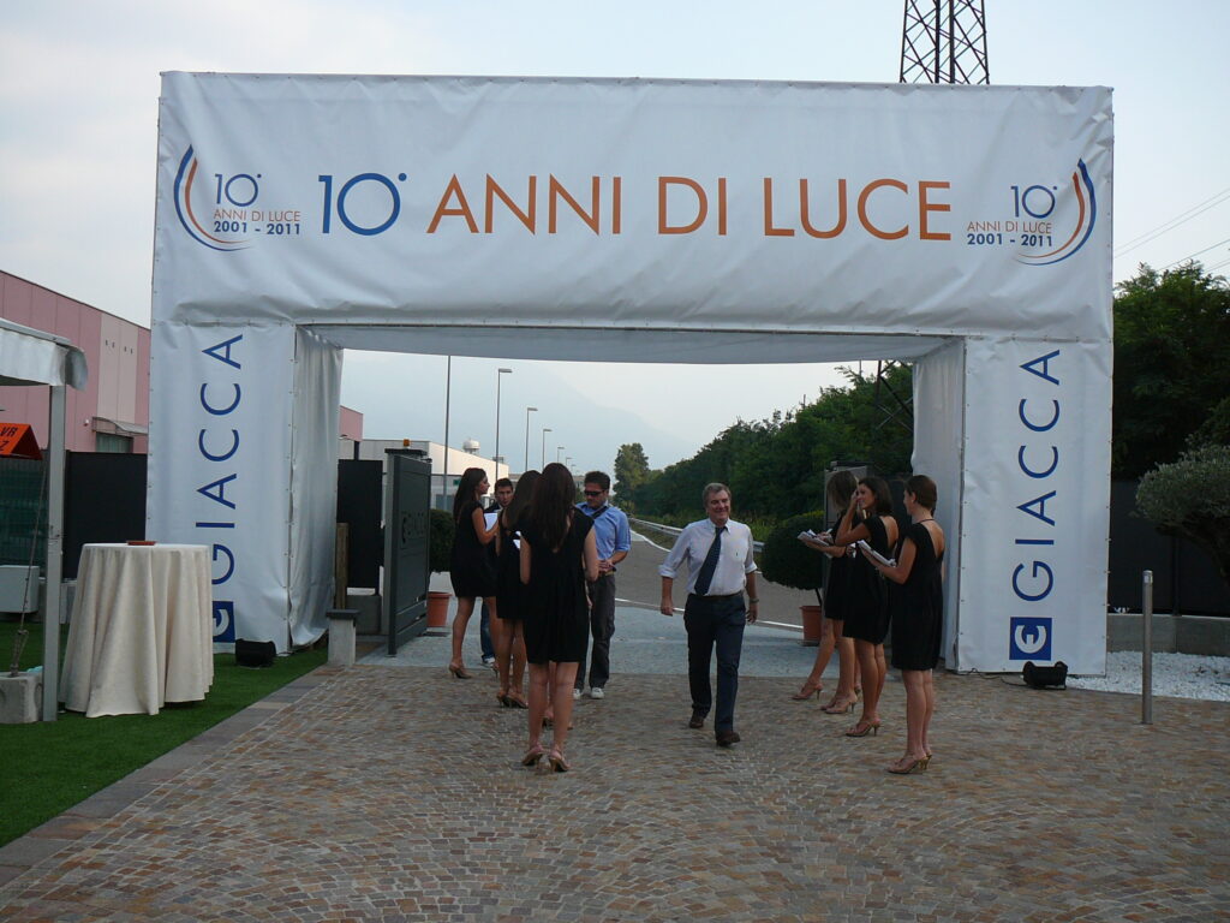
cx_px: 615
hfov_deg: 52.6
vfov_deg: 40.7
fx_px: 1244
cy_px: 462
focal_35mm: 35
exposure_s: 1/500
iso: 80
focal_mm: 5.2
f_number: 2.8
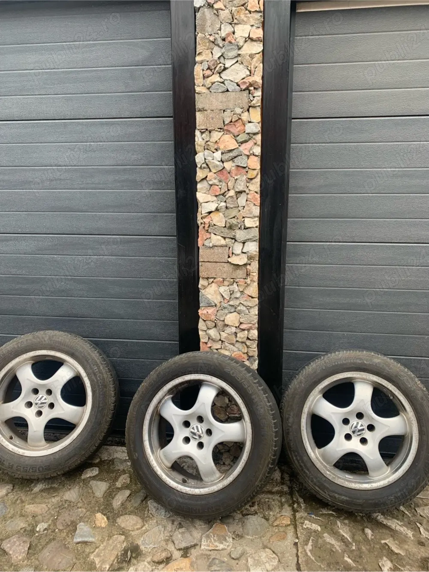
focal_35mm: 26
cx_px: 214
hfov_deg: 53.0
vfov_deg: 67.3
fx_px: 430
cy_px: 286
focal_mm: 4.25
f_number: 1.8
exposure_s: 1/122
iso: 32
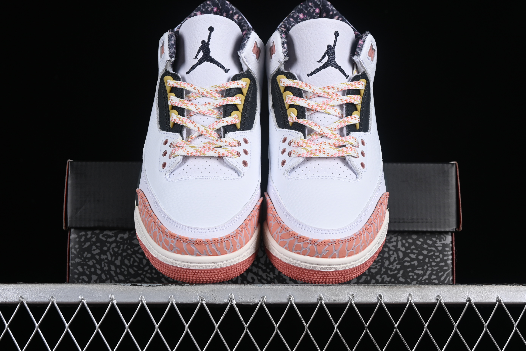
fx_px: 1096
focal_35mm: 75
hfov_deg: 27.0
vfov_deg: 18.2
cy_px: 176
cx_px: 263
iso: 160
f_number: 8
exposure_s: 1/100
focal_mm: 50
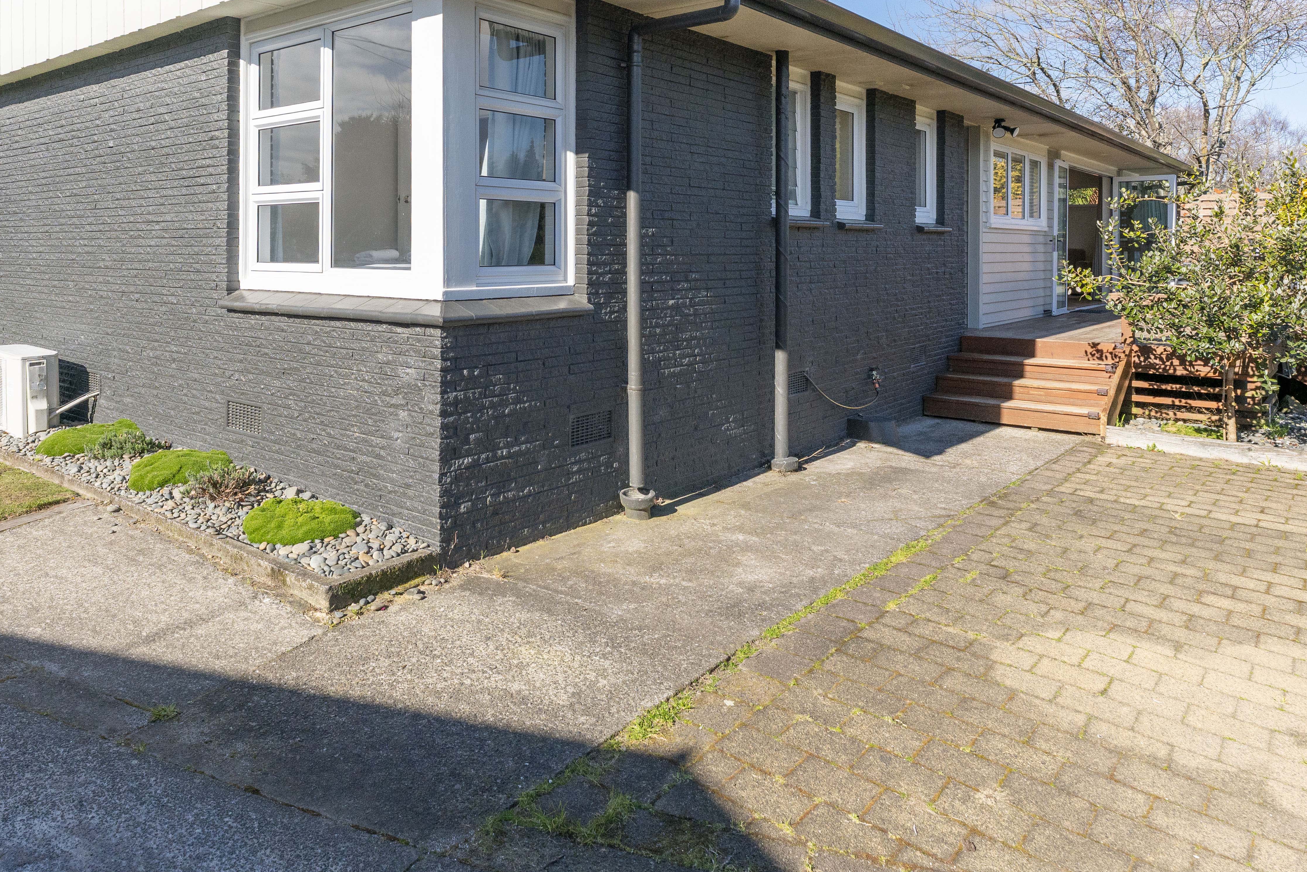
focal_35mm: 25
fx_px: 908
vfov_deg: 49.6
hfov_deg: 70.7
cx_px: 514
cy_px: 240
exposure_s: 1/2000
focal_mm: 14
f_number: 7.1
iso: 640
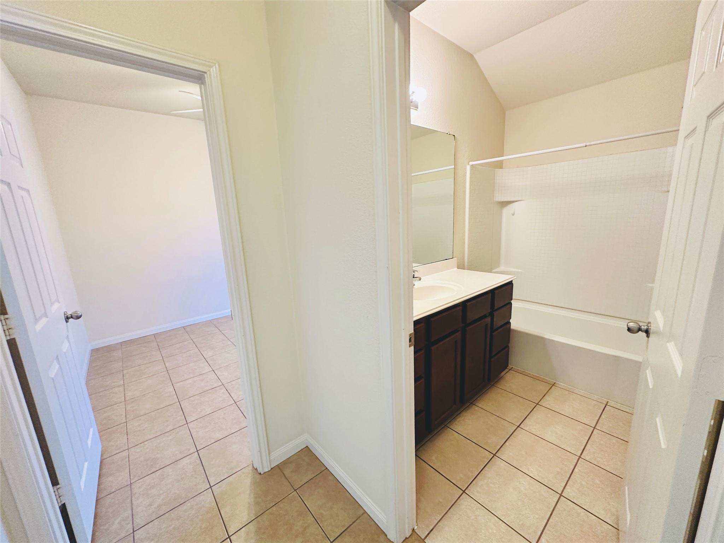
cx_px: 362
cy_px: 272
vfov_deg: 85.7
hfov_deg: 102.1
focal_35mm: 14
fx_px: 293
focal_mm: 2.22
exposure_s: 1/60
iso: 200
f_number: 2.2
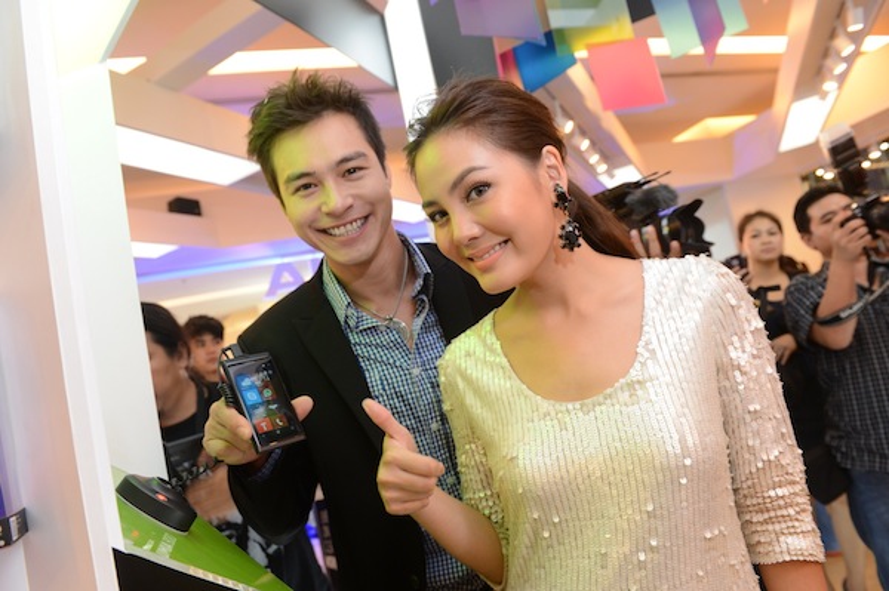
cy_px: 296
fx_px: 592
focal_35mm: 24
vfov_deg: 53.1
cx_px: 444
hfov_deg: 73.8
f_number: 5
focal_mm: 24
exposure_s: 1/40
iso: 1250
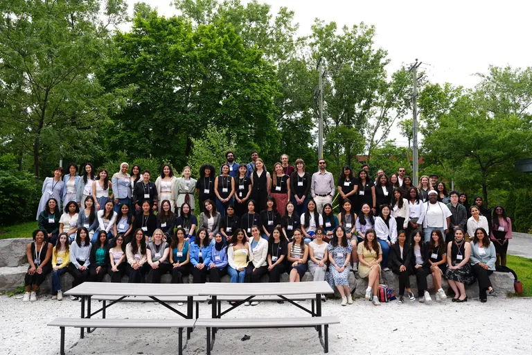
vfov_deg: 43.6
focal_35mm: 30
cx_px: 266
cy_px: 178
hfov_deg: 61.9
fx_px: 443
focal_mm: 30
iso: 100
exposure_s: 1/320
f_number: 5
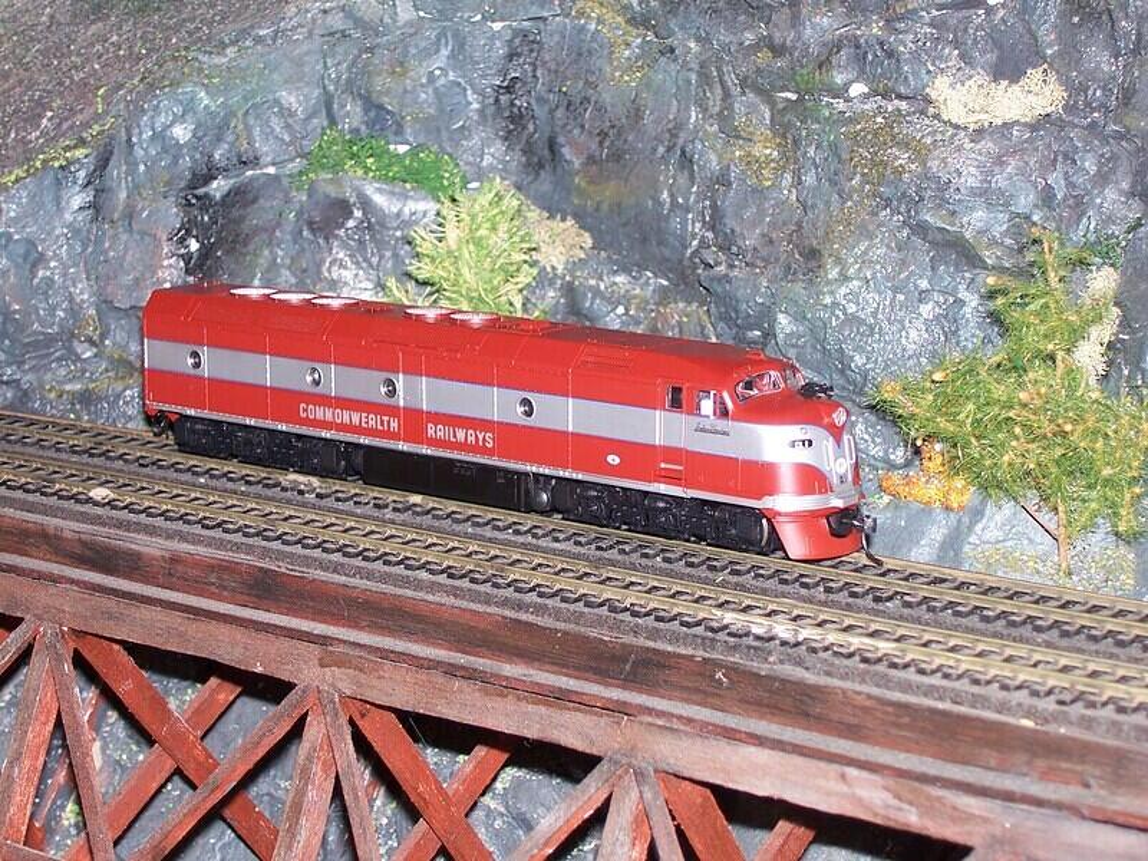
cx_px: 574
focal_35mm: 86
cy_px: 430
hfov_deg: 22.8
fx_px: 2852
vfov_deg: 17.2
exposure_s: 1/90
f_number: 3.4
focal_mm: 14.7
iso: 80
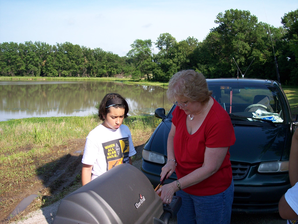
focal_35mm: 39
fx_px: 336
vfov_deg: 36.8
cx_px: 149
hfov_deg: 47.9
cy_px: 112
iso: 100
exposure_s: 1/750
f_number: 3.4
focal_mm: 8
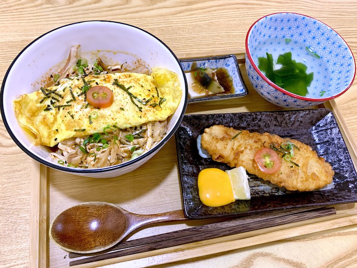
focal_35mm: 26
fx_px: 268
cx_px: 178
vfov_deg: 53.1
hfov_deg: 67.3
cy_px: 134
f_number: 1.8
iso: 160
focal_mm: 4.25
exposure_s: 1/60
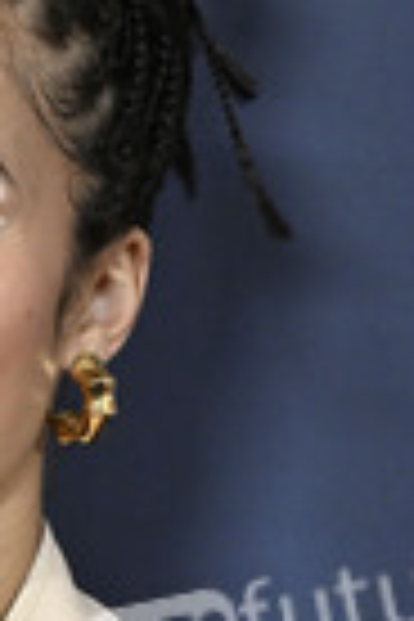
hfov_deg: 4.5
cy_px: 432
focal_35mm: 304
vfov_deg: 6.8
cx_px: -94
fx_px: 5244
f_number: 6.3
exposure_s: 1/320
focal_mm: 105
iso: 2500
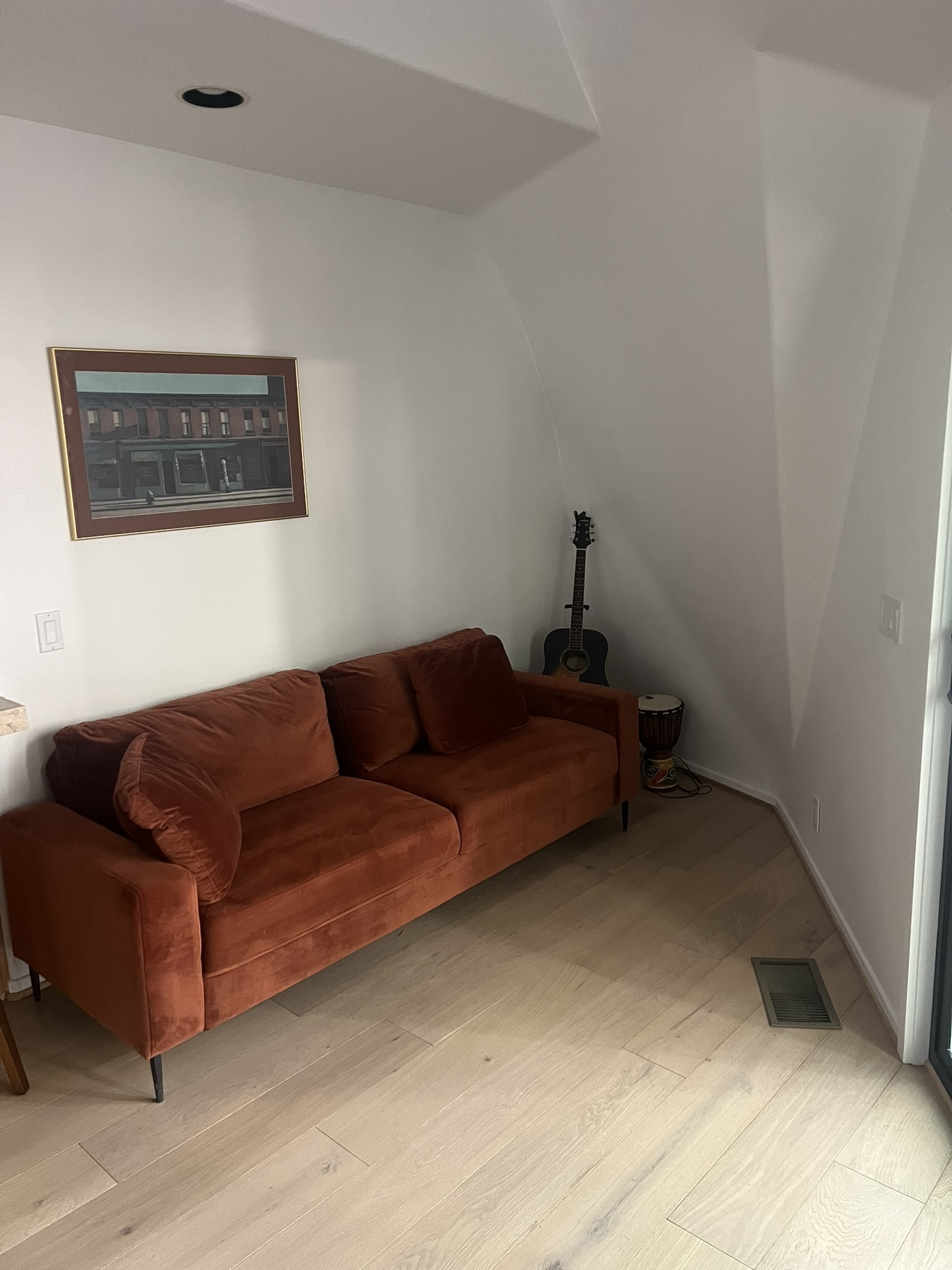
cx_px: 476
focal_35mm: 26
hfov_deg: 53.1
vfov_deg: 67.3
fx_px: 953
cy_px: 635
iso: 320
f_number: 1.5
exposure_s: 1/60
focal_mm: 5.7
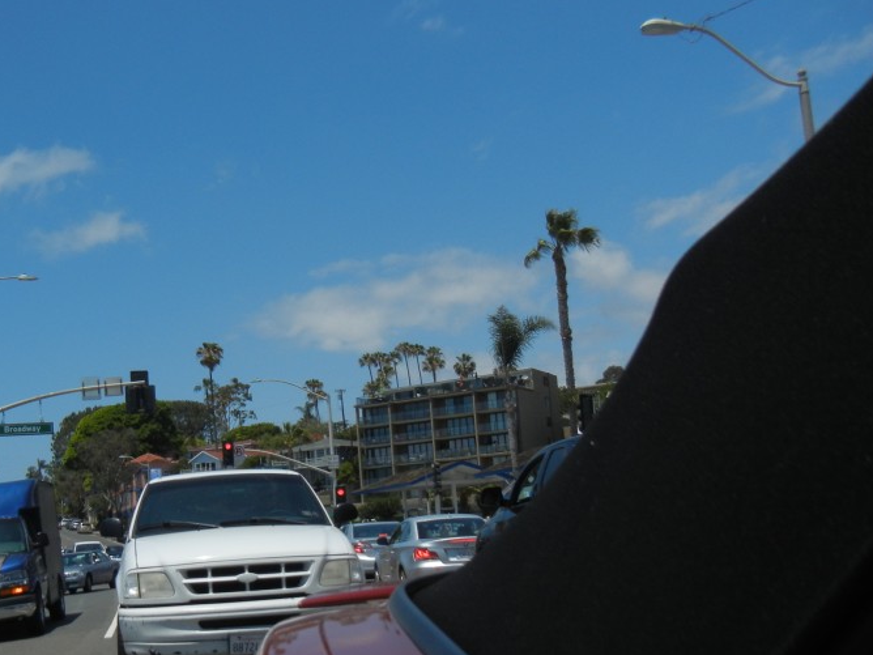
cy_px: 429
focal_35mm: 46
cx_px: 265
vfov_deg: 31.3
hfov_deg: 40.5
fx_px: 1160
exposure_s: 1/893
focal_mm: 5.4
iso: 160
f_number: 7
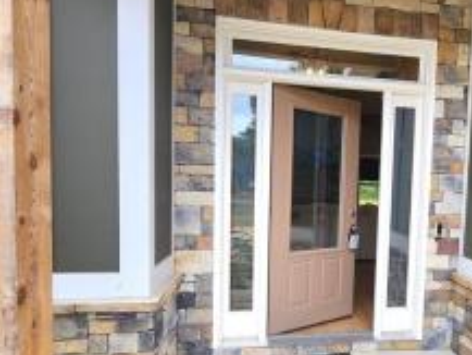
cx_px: 328
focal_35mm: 24
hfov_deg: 68.8
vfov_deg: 56.6
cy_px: 203
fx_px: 327
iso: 50
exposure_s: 1/120
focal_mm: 2.2
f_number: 2.2
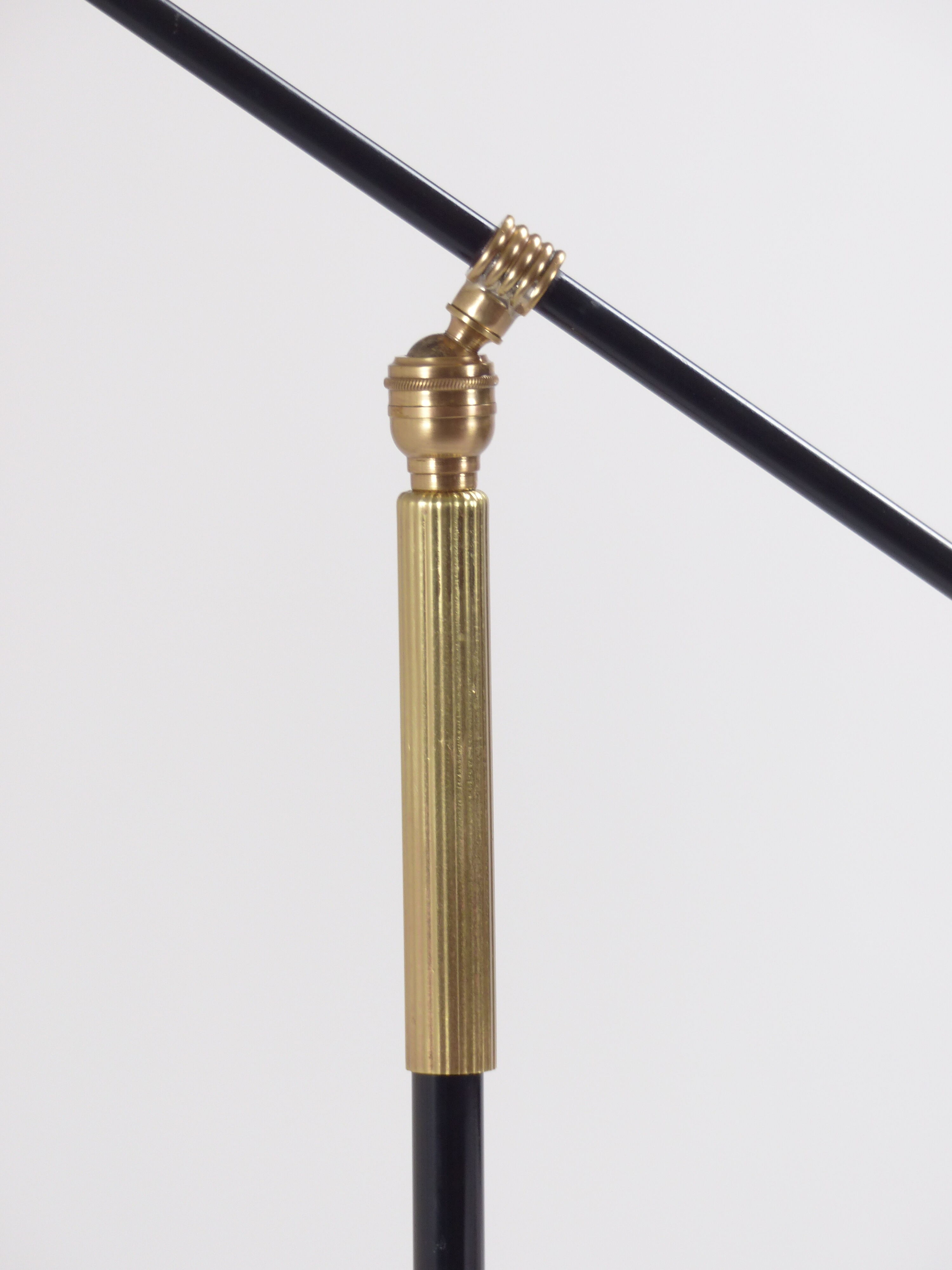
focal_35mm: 249
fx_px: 9131
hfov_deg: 6.0
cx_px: 476
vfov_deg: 8.0
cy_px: 635
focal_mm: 44.8
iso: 100
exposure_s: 1/20
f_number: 2.8
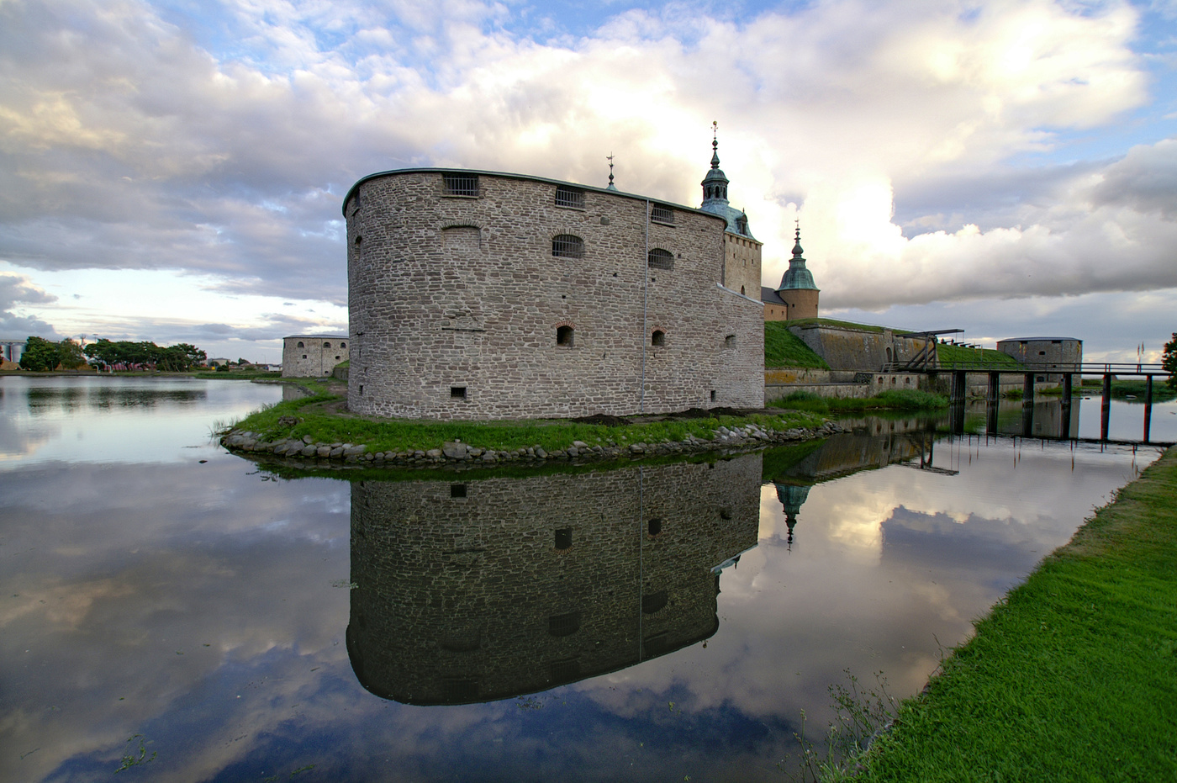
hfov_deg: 95.0
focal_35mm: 16
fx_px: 539
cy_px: 392
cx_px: 588
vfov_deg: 72.0
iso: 100
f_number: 5.6
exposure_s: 1/90
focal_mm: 11
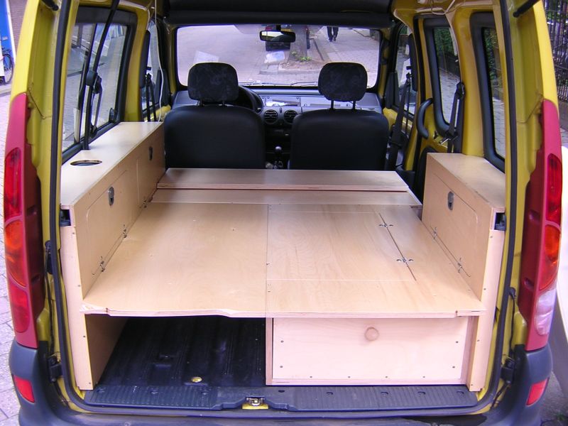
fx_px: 591
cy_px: 213
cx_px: 284
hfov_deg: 51.4
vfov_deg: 39.7
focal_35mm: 36
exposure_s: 1/80.7
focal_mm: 4.7
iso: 100
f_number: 2.6
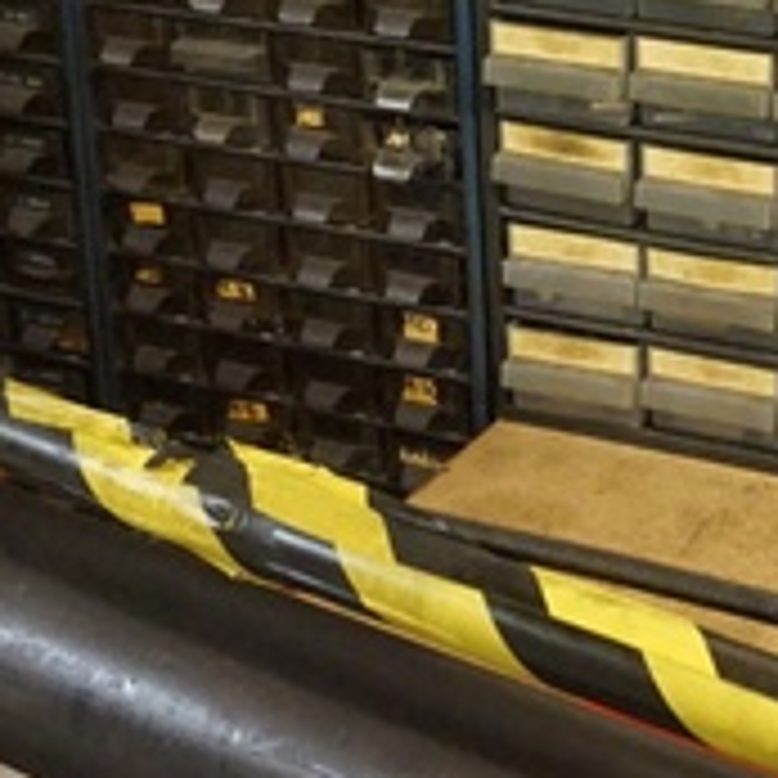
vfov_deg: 19.4
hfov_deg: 19.8
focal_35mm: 85
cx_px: 785
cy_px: -108
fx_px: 2161
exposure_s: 1/100
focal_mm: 16
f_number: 3.5
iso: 3200
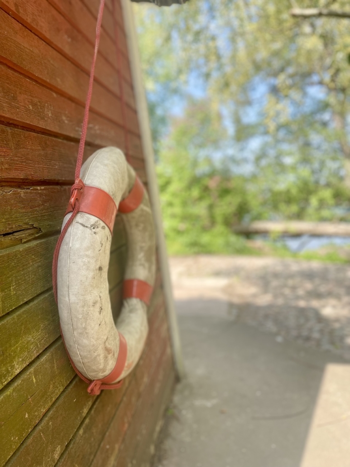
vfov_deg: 67.3
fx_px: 350
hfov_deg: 53.1
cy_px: 234
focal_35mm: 26
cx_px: 175
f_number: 1.6
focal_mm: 4.2
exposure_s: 1/1182
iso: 50
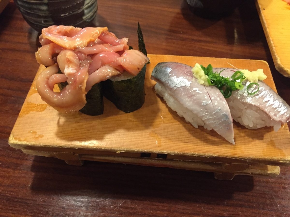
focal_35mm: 29
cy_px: 108
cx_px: 145
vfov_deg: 48.2
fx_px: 243
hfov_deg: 61.7
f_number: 2.2
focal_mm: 4.15
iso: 250
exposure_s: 1/30
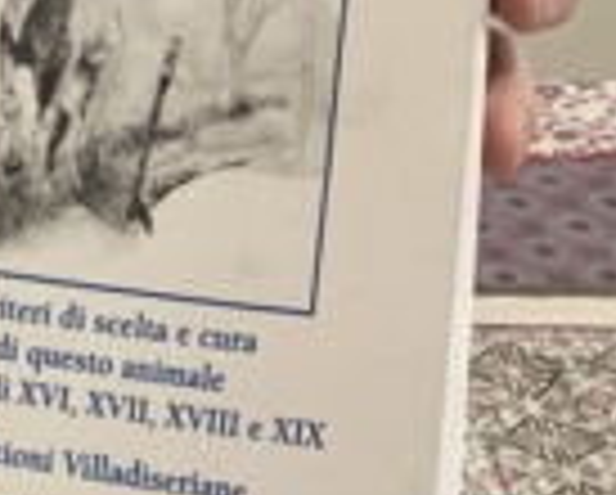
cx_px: -184
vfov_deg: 11.2
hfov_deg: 14.6
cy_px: -486
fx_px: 2300
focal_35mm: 126
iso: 500
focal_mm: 4.25
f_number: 1.8
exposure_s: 1/25
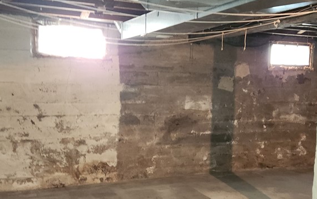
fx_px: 380
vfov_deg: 29.1
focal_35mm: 44
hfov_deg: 45.2
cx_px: 168
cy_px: 131
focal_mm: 5.4
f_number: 1.8
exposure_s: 1/10
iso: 250
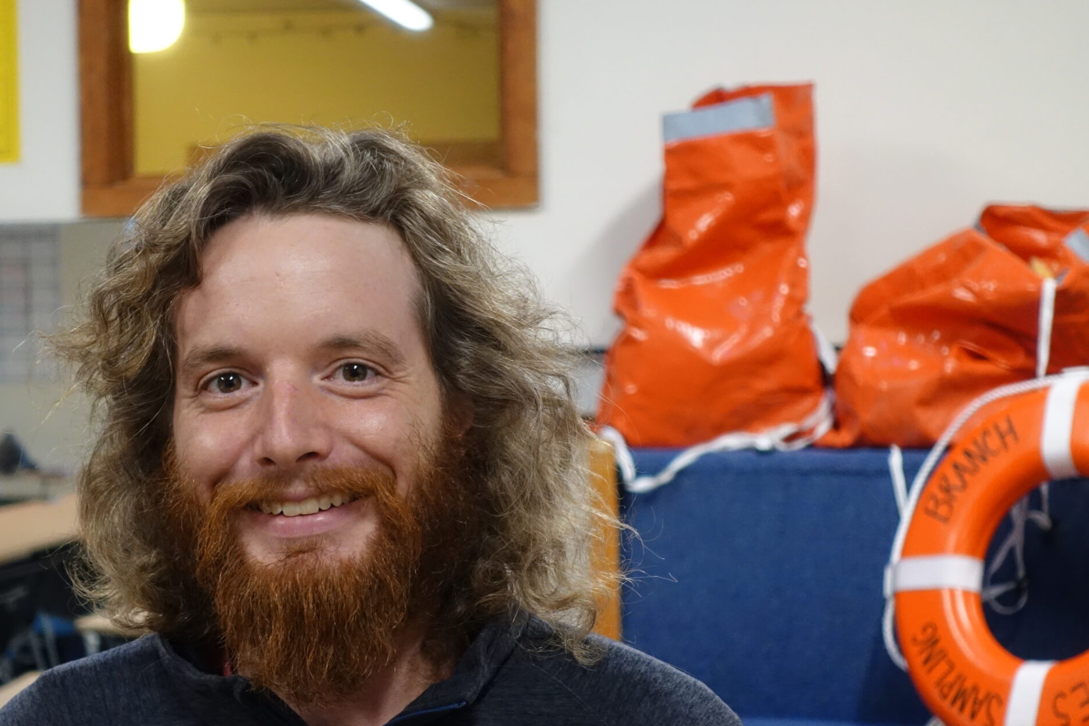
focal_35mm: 95
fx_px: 2874
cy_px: 404
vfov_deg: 14.4
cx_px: 390
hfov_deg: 21.4
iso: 1250
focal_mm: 25.7
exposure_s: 1/80
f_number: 2.8
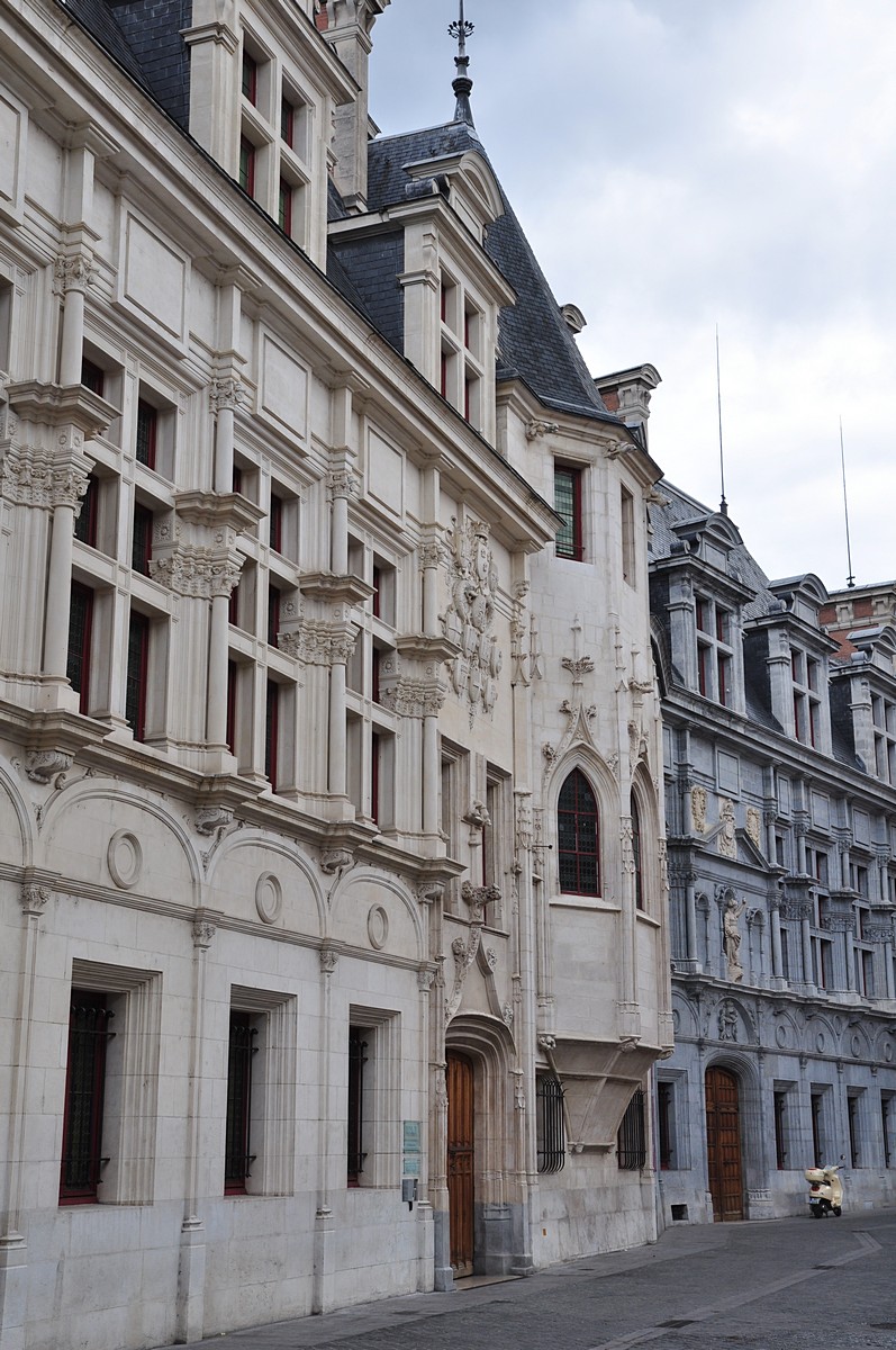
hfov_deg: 28.9
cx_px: 448
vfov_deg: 42.4
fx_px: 1740
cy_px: 675
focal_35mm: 46
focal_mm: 31
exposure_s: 1/250
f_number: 10
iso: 200
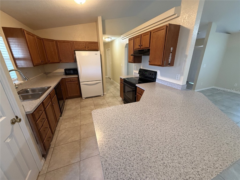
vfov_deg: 85.7
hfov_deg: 102.1
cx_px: 120
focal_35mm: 14
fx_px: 97
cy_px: 90
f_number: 2.2
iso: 320
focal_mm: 2.22
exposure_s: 1/60
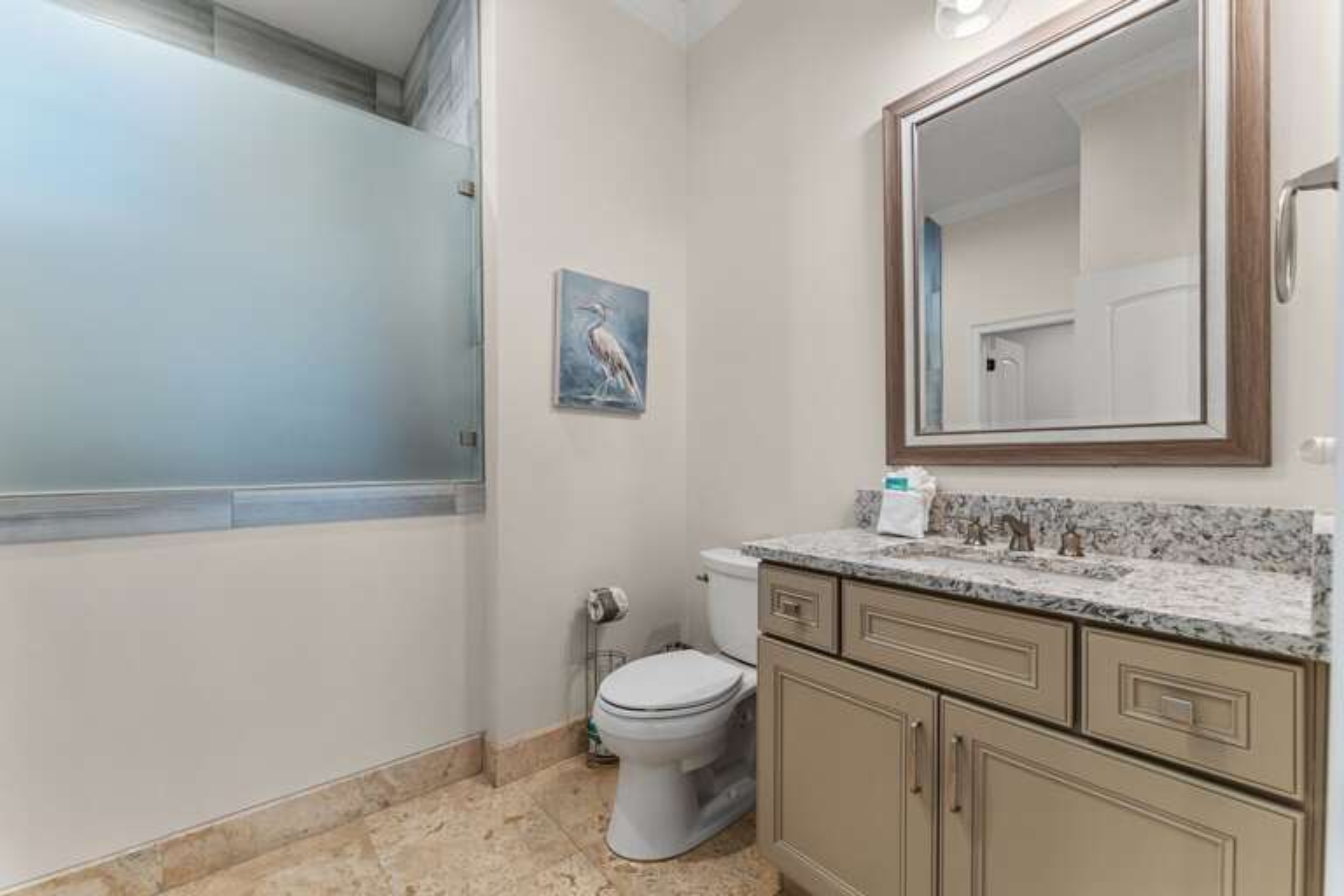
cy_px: 448
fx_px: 523
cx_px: 672
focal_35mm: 14
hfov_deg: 104.3
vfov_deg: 81.2
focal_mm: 14
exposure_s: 1/8
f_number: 8
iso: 400
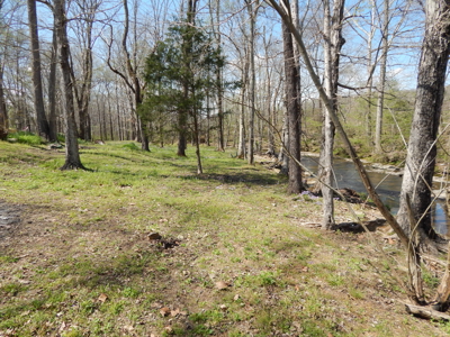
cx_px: 225
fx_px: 299
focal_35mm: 23
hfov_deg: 73.9
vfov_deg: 58.9
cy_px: 168
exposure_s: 1/400
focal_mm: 4
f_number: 6
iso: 200
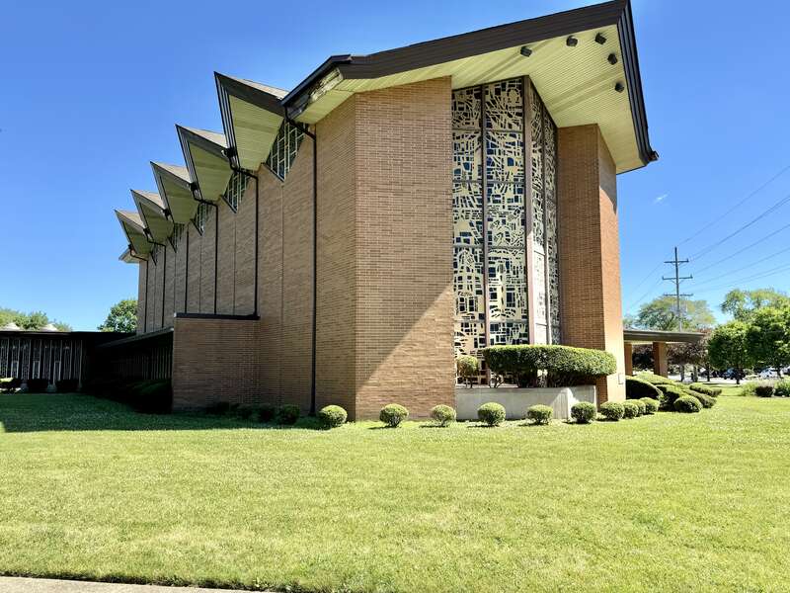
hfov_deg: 71.6
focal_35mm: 24
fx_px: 548
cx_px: 395
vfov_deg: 56.8
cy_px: 296
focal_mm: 6.76
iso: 80
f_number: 1.78
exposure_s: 1/2415
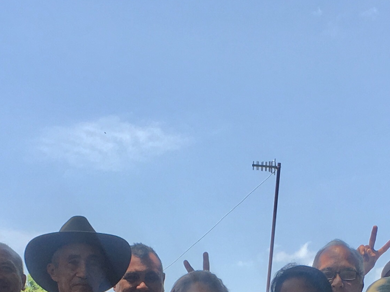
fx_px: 1183
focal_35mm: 105
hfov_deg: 18.7
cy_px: 457
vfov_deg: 13.2
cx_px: 234
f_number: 2.2
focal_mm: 4.15
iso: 25
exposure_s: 1/793
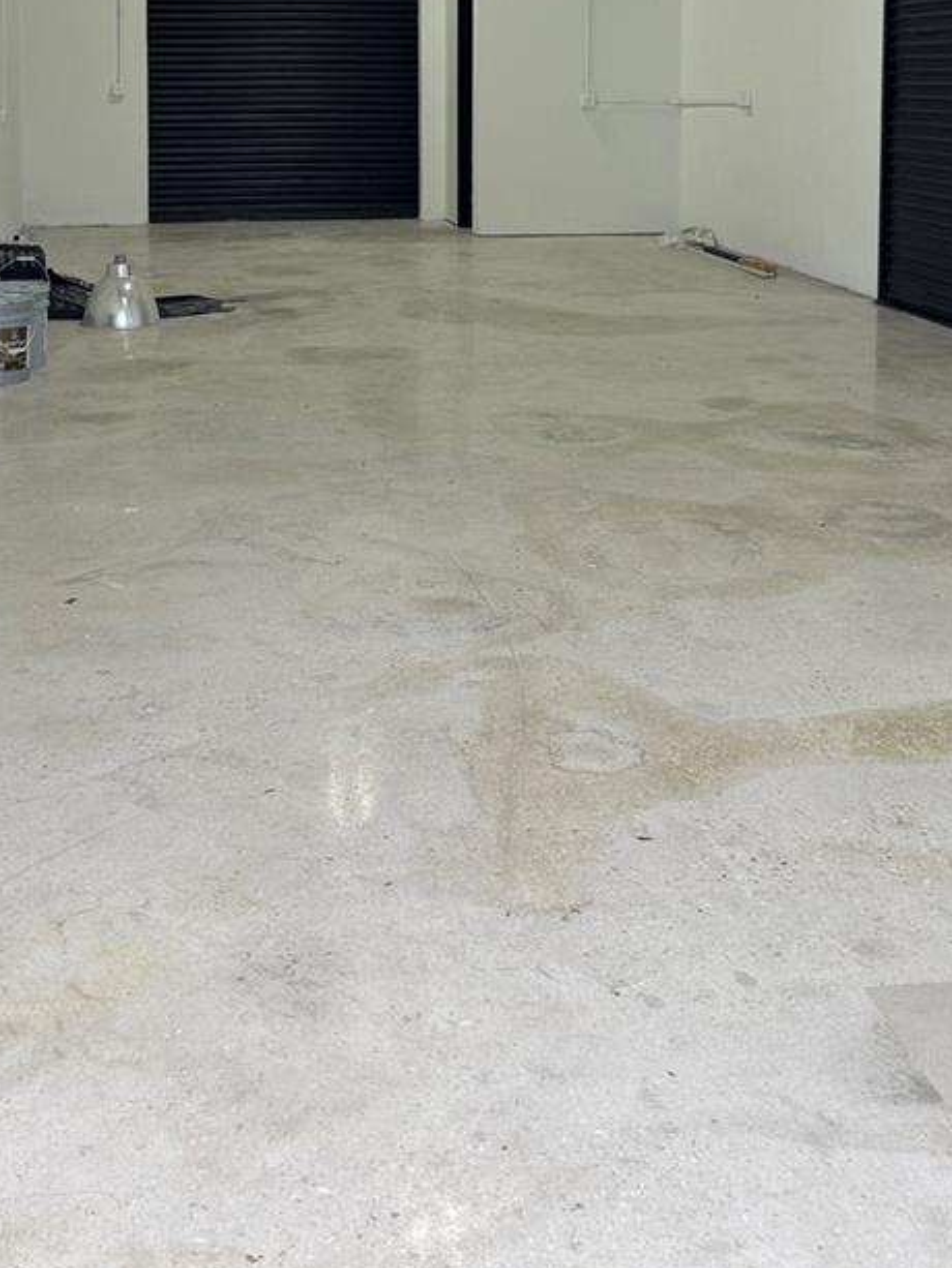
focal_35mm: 47
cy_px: 188
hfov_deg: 30.8
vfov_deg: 38.3
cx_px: 401
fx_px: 1723
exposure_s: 1/615
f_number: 1.78
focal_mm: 6.76
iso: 80
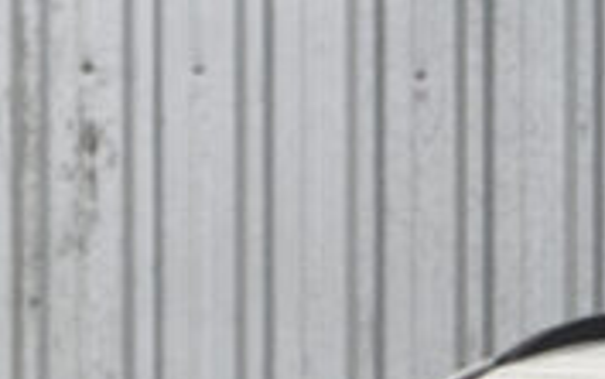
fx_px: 9094
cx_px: 872
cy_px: 895
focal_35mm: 551
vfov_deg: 2.4
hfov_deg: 3.8
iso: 200
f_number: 2.8
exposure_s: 1/120
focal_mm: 15.66
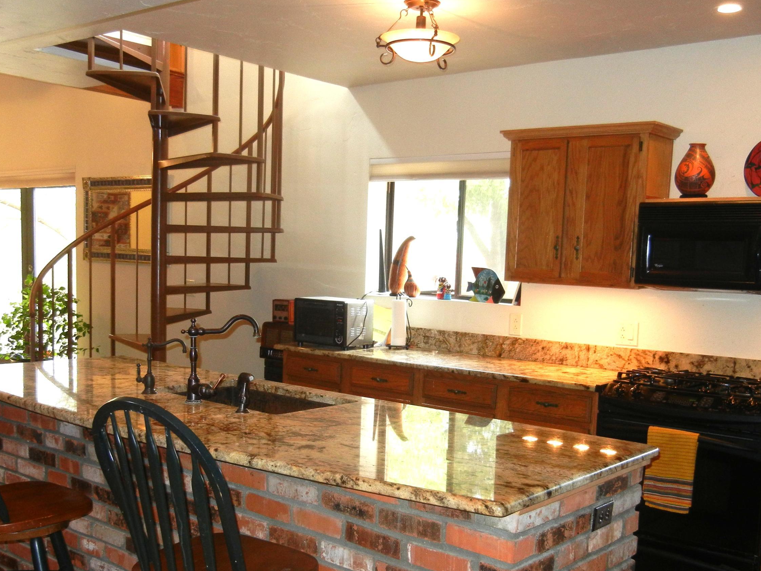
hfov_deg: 46.8
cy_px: 369
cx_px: 389
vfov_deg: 35.7
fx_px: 879
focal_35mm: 40
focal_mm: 5.4
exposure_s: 1/30
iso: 200
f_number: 3.5
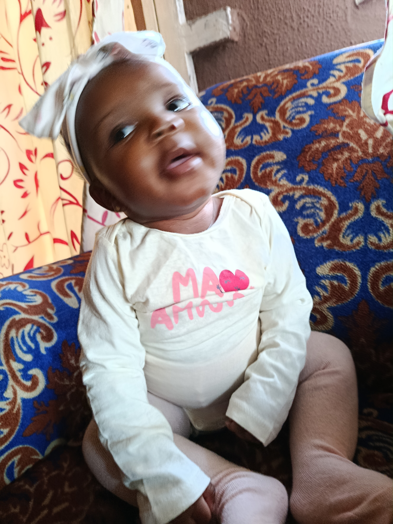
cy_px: 262
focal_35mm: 24
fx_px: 363
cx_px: 196
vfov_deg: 71.6
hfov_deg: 56.8
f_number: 1.7
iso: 1330
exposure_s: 1/33.3
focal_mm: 5.24
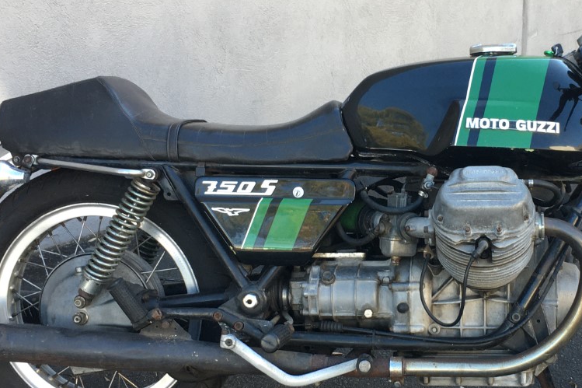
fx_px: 937
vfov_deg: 23.3
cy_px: 225
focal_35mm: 58
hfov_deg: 34.1
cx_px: 404
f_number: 2.2
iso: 32
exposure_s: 1/100
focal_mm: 4.15
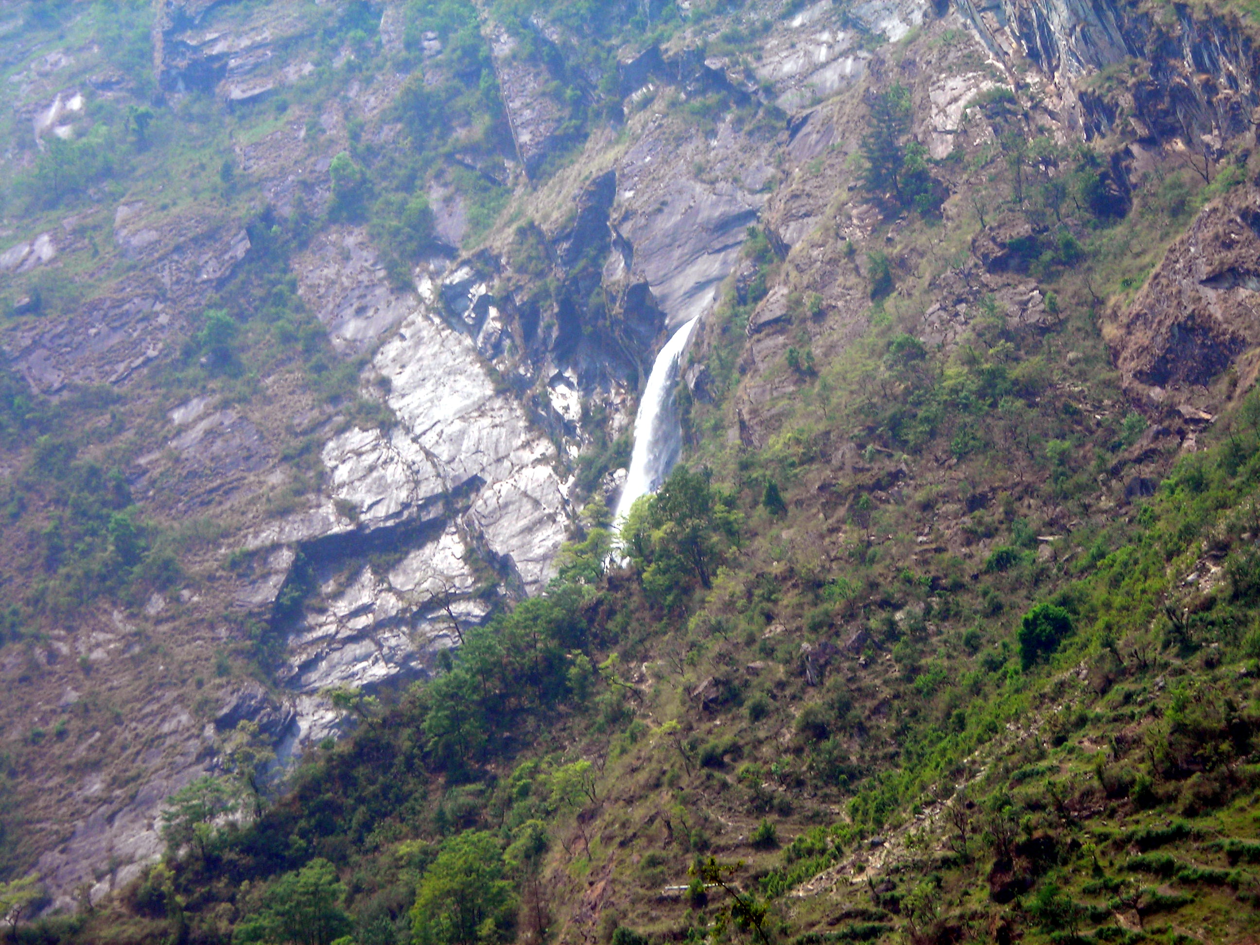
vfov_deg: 12.8
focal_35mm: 116
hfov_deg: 17.0
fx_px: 4222
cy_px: 472
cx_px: 630
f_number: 5.3
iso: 50
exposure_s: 1/143
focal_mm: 19.2
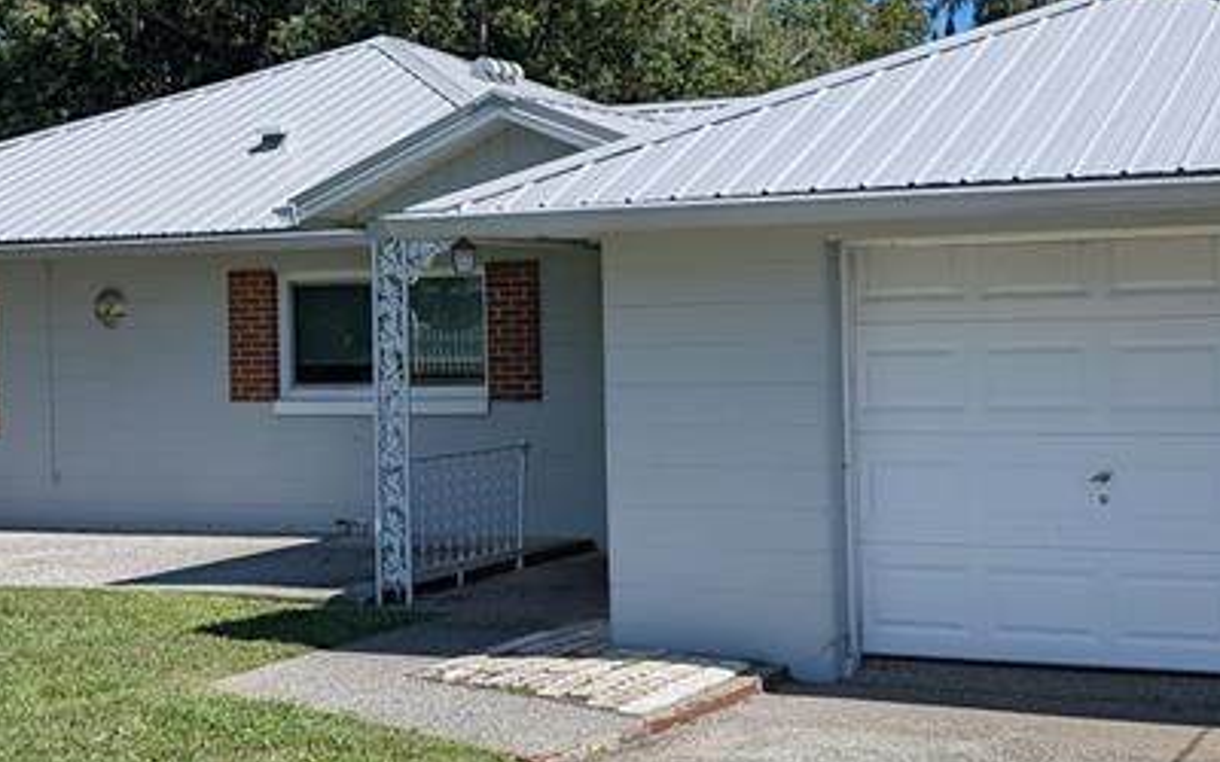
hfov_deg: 31.5
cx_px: 518
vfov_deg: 20.0
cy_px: 354
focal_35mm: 65
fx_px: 2161
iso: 22
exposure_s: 1/1357
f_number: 1.68
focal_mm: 6.9
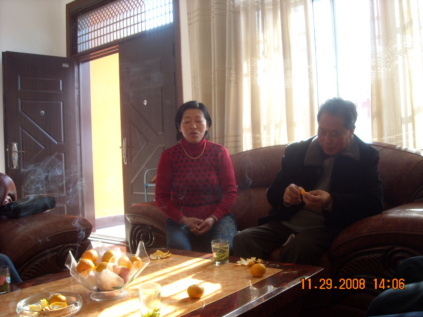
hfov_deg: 52.6
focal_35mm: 35
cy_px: 158
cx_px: 212
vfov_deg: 40.7
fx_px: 428
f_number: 2.8
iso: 100
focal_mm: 5.7
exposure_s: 1/60
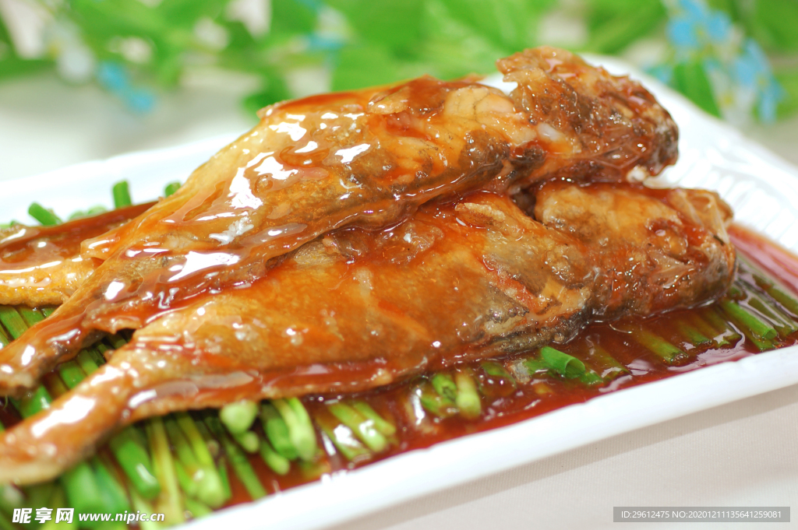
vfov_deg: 15.2
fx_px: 1993
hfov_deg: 22.6
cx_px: 399
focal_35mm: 90
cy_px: 265
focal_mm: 60
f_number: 3.3
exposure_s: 1/160
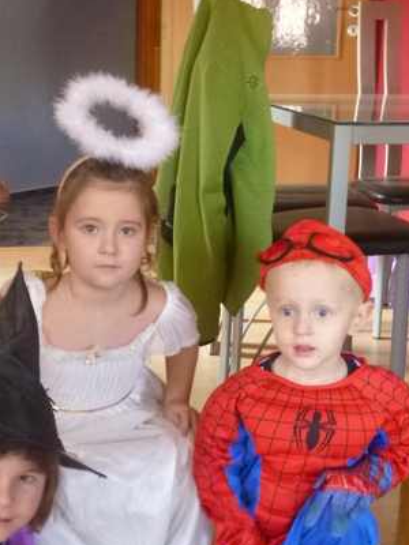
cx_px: 124
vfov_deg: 32.9
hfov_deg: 25.1
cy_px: 367
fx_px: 914
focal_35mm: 58
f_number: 3.3
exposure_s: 1/8
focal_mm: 5.2
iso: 400
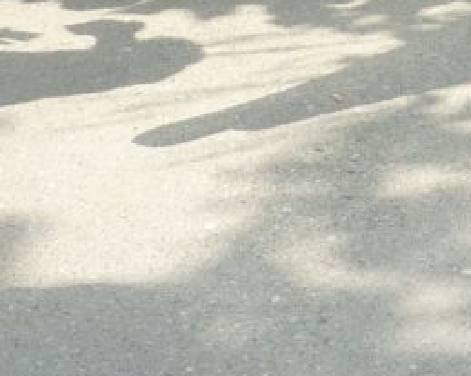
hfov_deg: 10.6
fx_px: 2522
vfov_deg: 8.0
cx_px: 436
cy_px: -444
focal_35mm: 181
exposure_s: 1/500
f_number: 3.1
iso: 80
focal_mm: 7.4
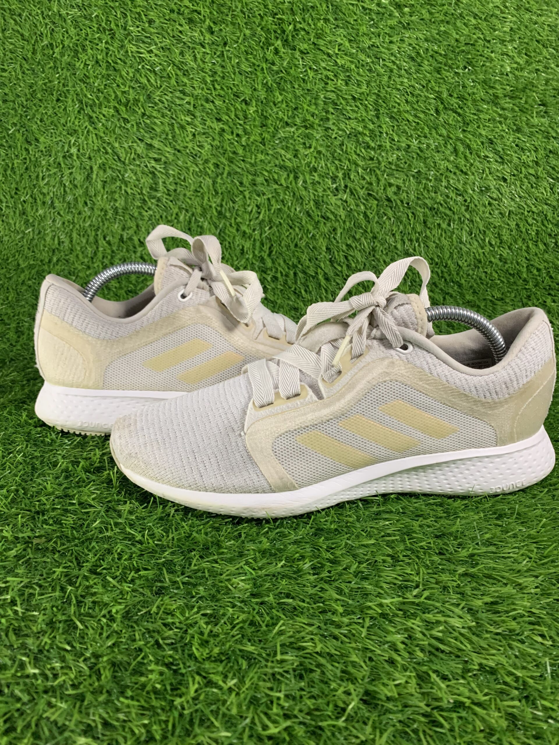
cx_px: 280
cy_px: 372
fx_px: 560
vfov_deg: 67.3
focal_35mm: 26
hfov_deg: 53.1
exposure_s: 1/60
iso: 250
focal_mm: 4.25
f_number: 1.8
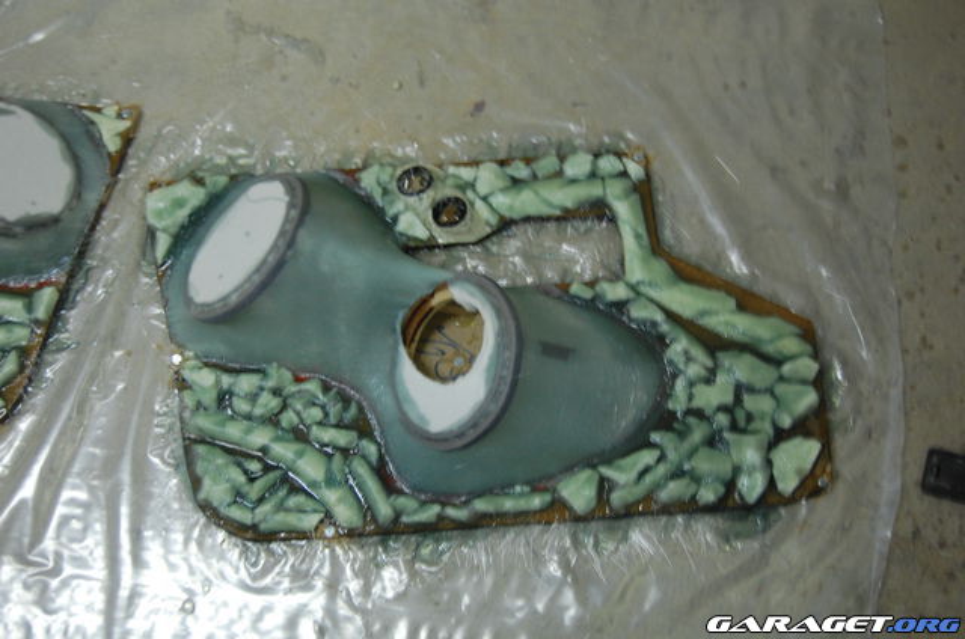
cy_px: 320
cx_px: 482
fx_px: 1204
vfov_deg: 29.7
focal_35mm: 45
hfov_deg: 43.7
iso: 800
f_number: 4.2
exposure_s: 1/10
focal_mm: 30
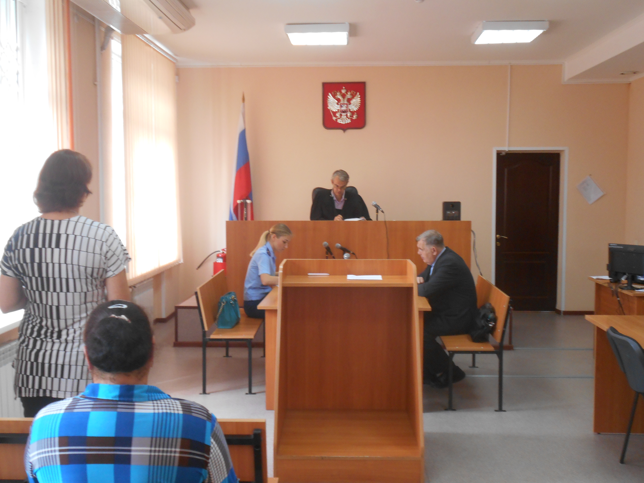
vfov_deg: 36.8
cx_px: 322
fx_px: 726
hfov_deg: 47.9
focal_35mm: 39
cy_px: 242
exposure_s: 1/30
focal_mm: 6.7
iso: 220
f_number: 3.9
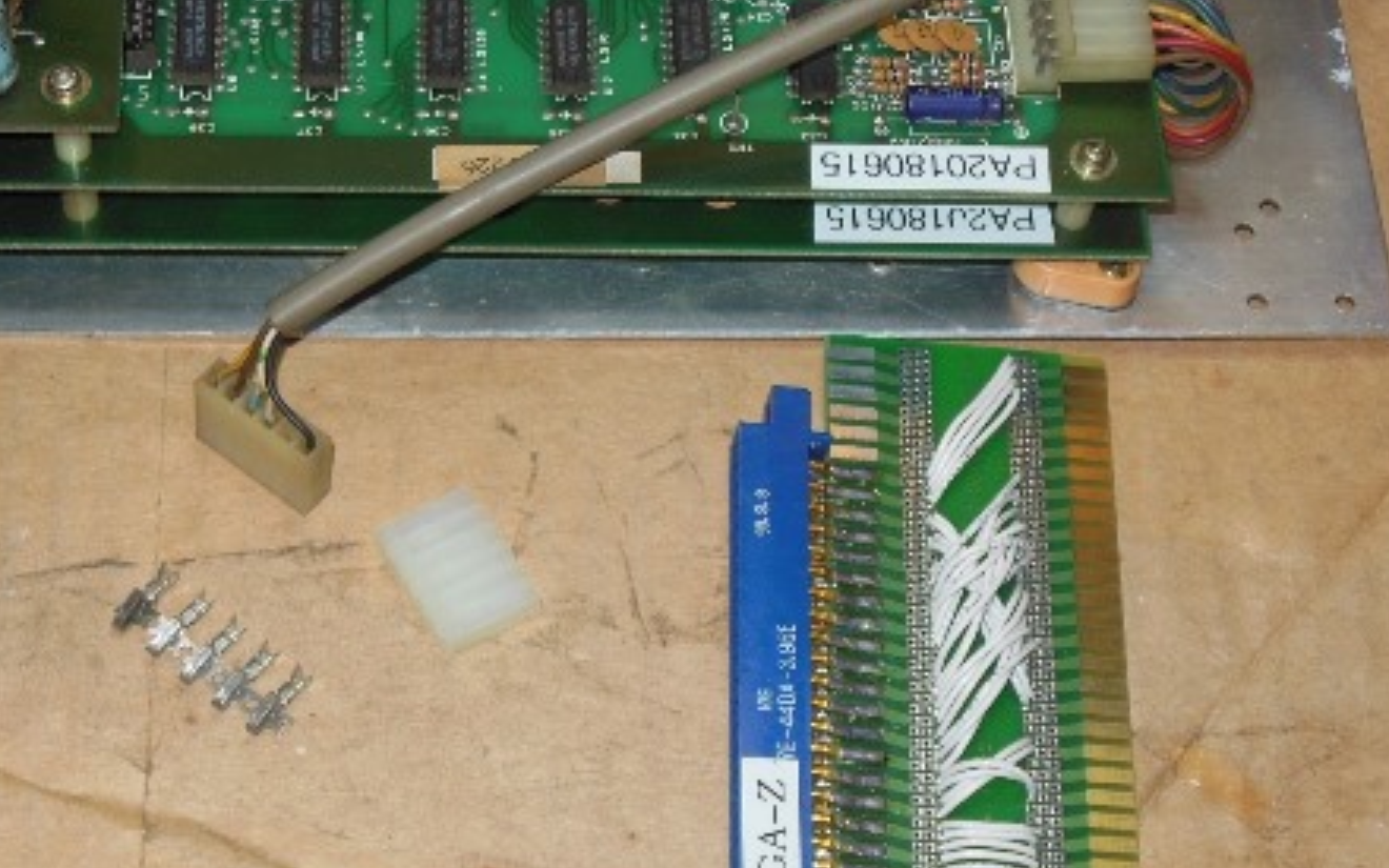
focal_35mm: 54
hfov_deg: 37.5
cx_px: 698
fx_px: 2044
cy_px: 524
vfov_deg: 23.9
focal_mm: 8.9
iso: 125
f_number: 4
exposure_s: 1/60
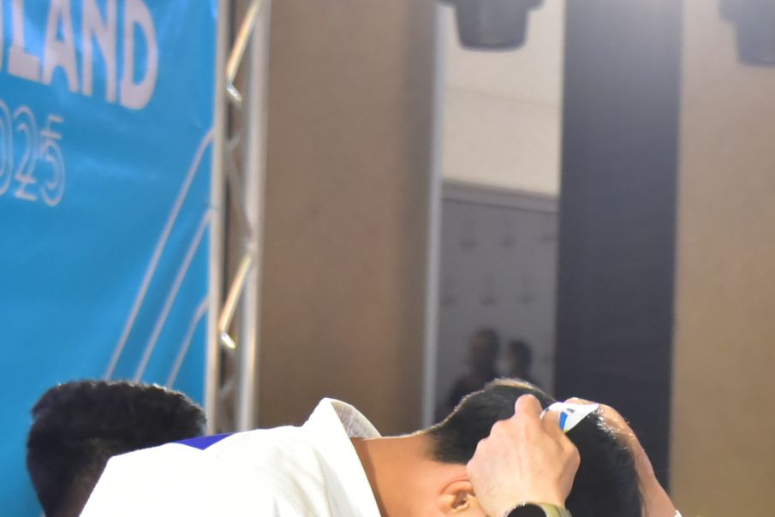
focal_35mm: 199
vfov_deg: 6.9
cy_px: 647
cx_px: 611
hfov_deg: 10.3
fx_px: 4285
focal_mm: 72
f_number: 5.6
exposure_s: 1/125
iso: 5000
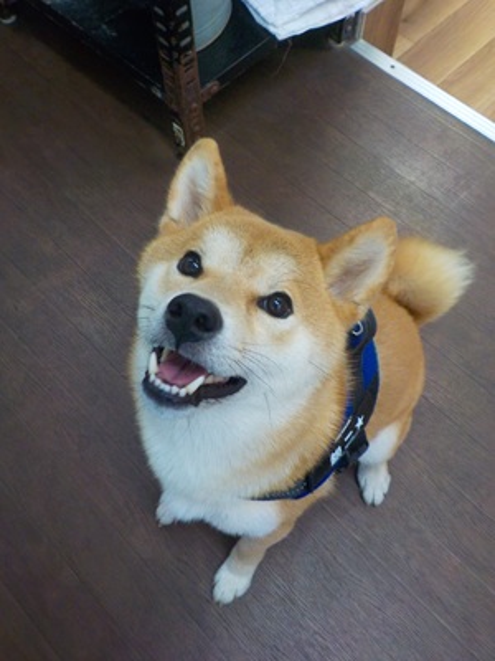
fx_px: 572
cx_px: 248
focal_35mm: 30
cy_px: 330
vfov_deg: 60.0
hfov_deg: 46.8
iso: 250
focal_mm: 4.1
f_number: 3.3
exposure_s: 1/30
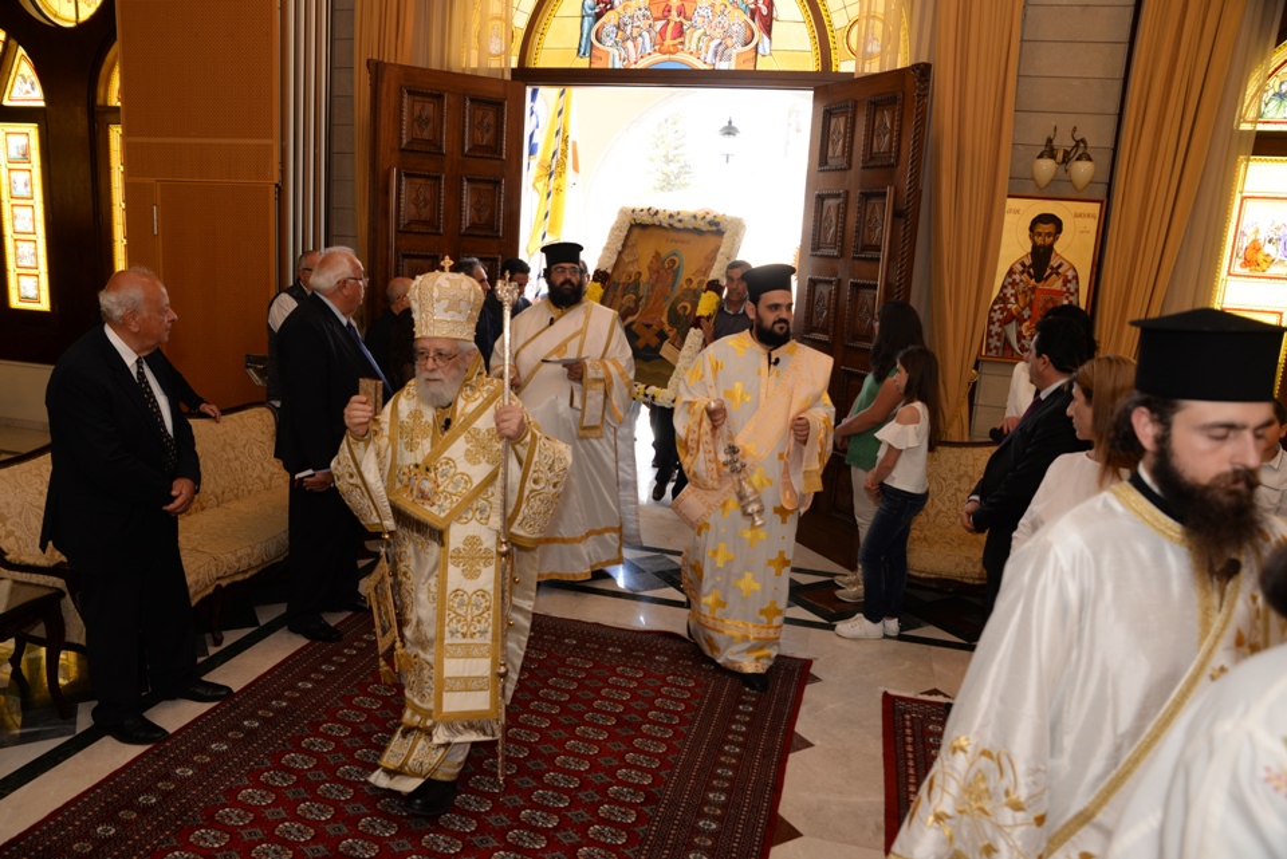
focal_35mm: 24
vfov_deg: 53.2
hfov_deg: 73.7
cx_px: 644
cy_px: 430
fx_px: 858
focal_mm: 24
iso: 400
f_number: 5
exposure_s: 1/100
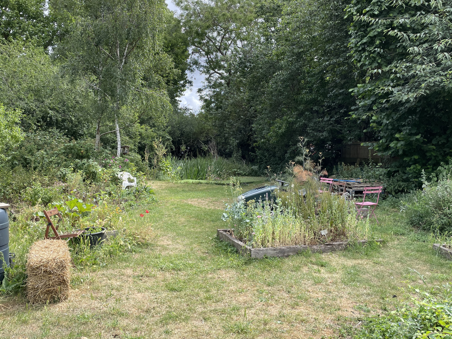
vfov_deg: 46.7
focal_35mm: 30
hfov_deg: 59.9
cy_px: 151
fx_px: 392
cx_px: 214
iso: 32
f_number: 1.6
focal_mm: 4.2
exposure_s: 1/1159
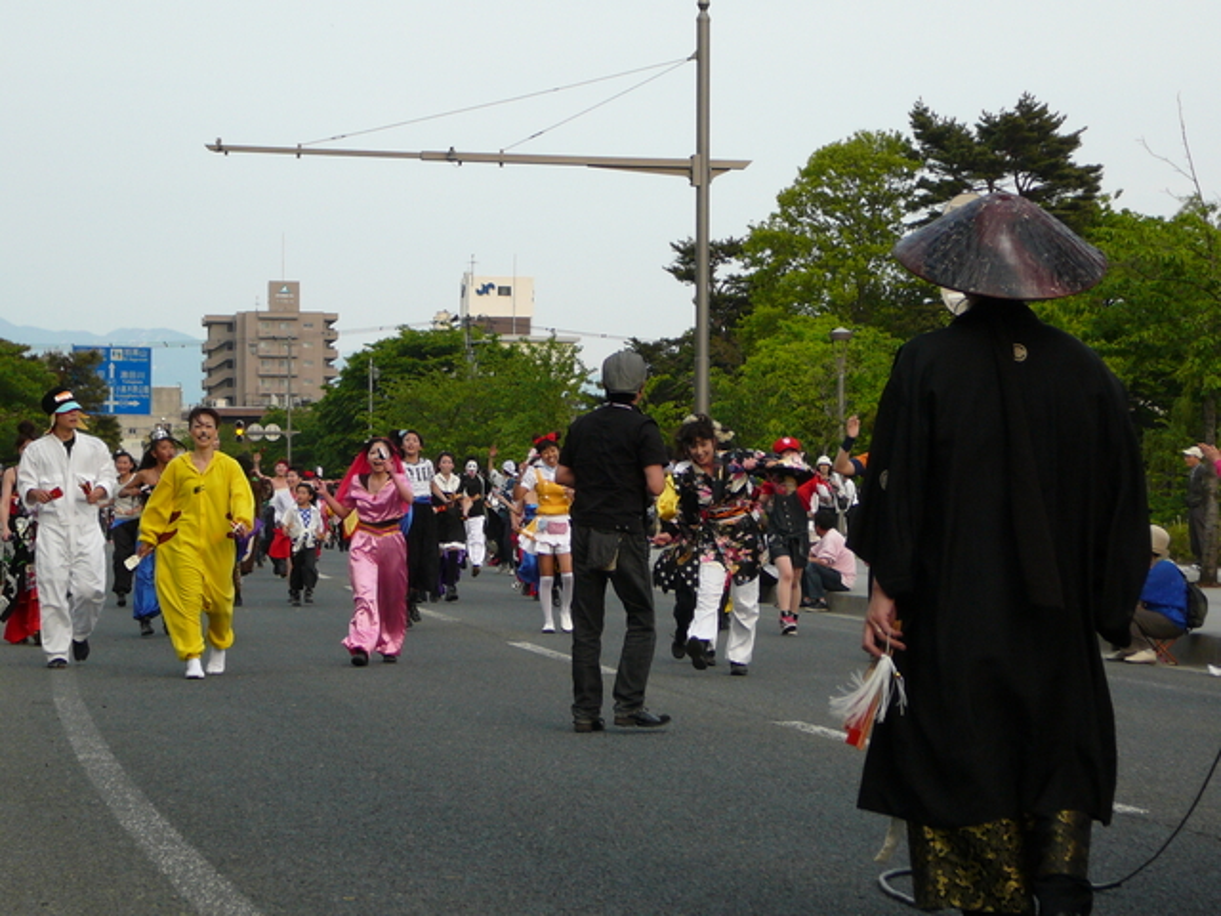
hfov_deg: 18.7
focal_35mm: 105
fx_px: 3704
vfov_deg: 14.1
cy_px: 458
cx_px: 610
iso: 100
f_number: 3.9
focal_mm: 15.6
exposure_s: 1/250
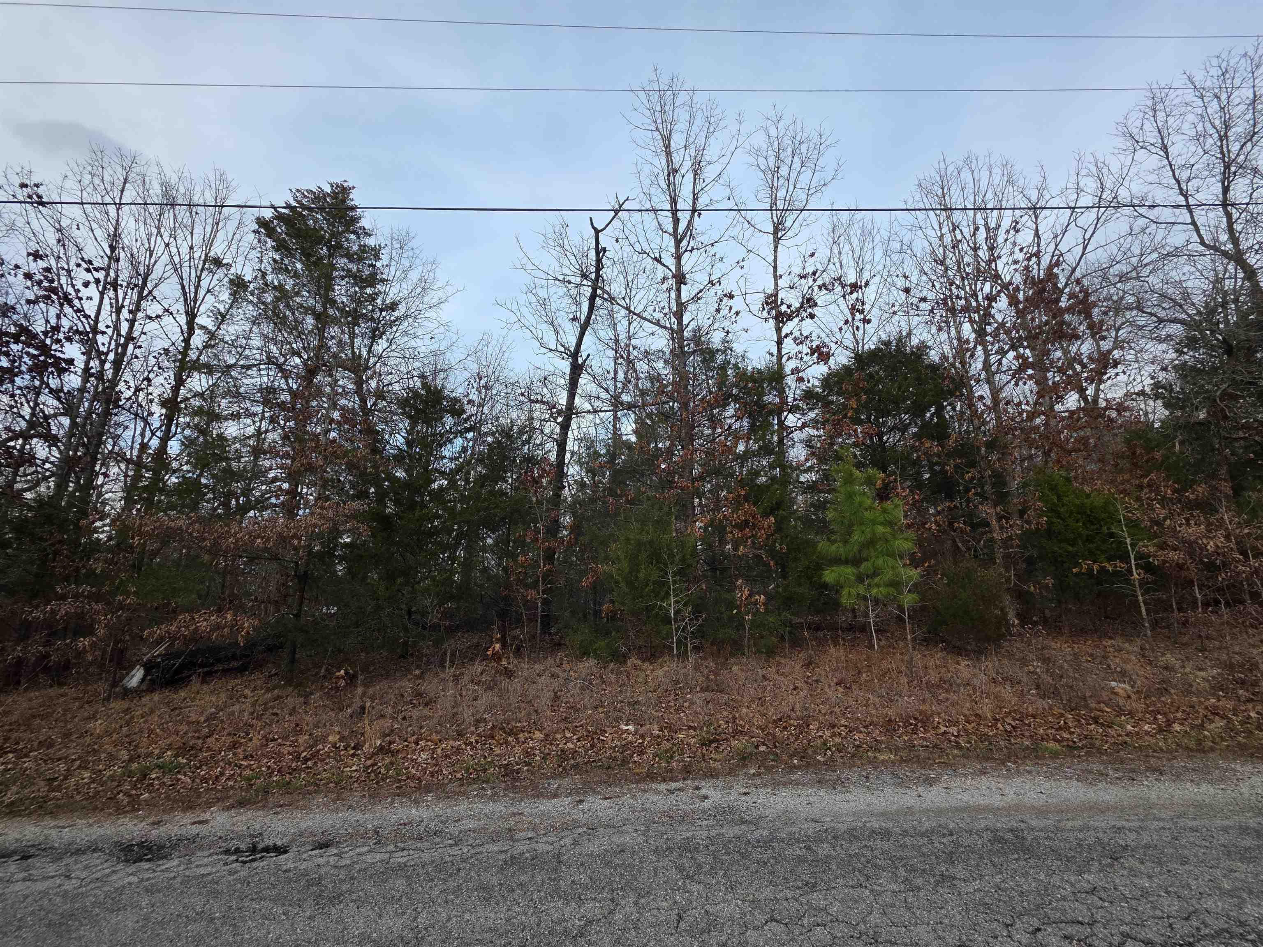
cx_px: 632
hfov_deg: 106.2
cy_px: 474
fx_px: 474
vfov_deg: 89.9
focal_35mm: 13
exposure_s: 1/333
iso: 40
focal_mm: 2.2
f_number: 1.9
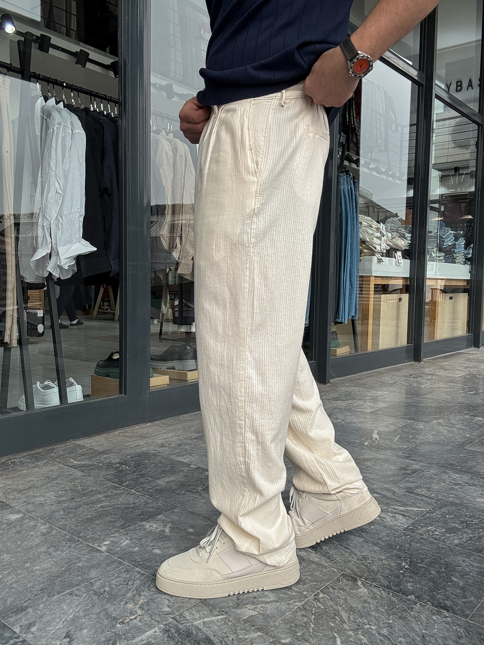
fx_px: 559
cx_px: 242
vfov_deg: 60.0
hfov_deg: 46.8
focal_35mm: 30
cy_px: 322
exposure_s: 1/320
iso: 25
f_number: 1.9
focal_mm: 2.69
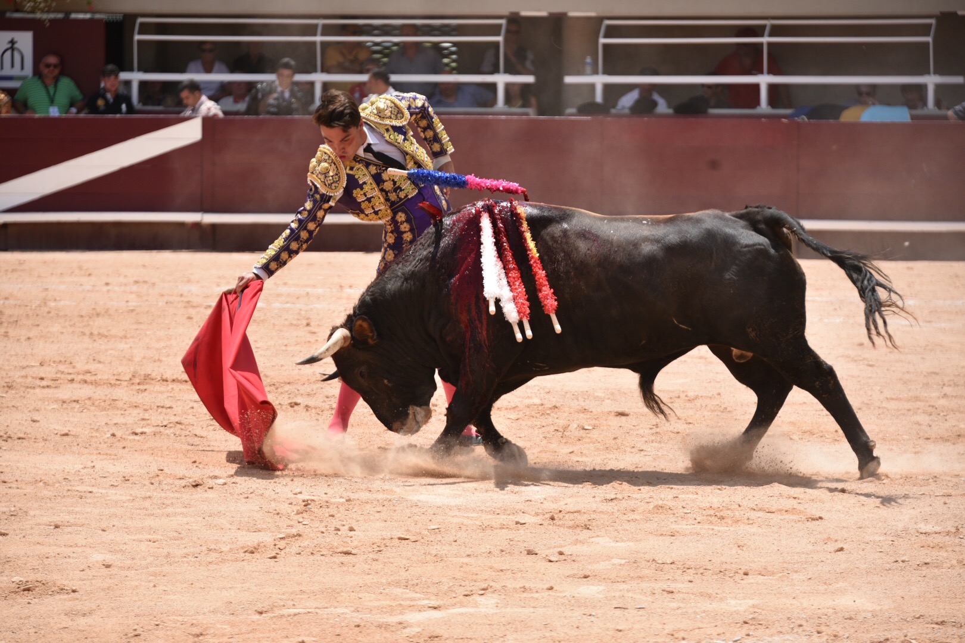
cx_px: 482
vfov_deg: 8.1
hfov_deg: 12.1
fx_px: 4557
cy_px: 322
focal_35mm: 170
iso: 400
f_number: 5.6
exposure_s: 1/1600
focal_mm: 170
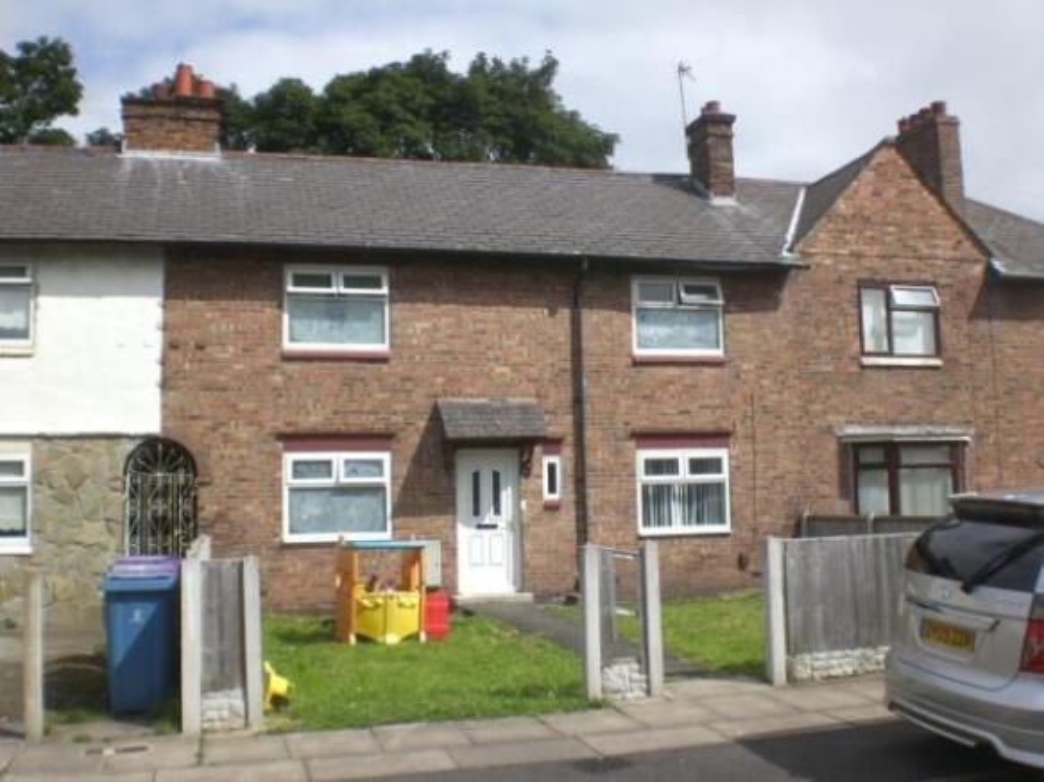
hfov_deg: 49.0
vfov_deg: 37.7
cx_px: 522
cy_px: 391
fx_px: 1146
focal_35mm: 38
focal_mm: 6.3
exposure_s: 1/500
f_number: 4.4
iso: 50
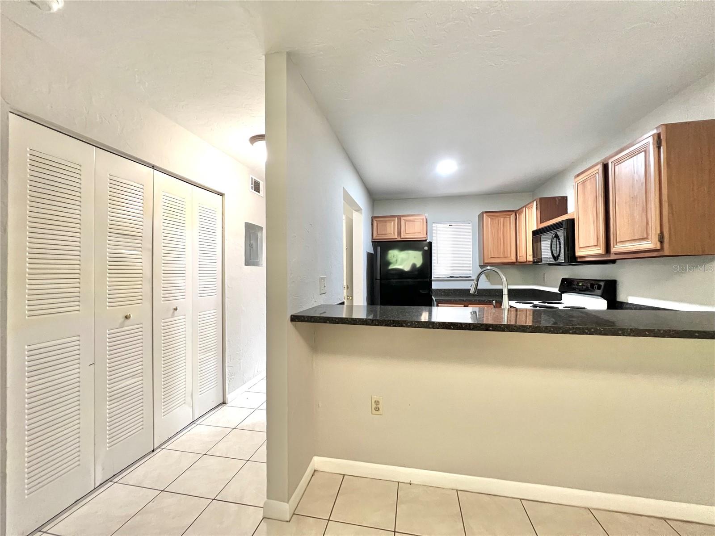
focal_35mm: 13
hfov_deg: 106.2
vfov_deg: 89.9
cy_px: 268
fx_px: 269
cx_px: 358
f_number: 1.8
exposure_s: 1/60
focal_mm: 1.57
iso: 500
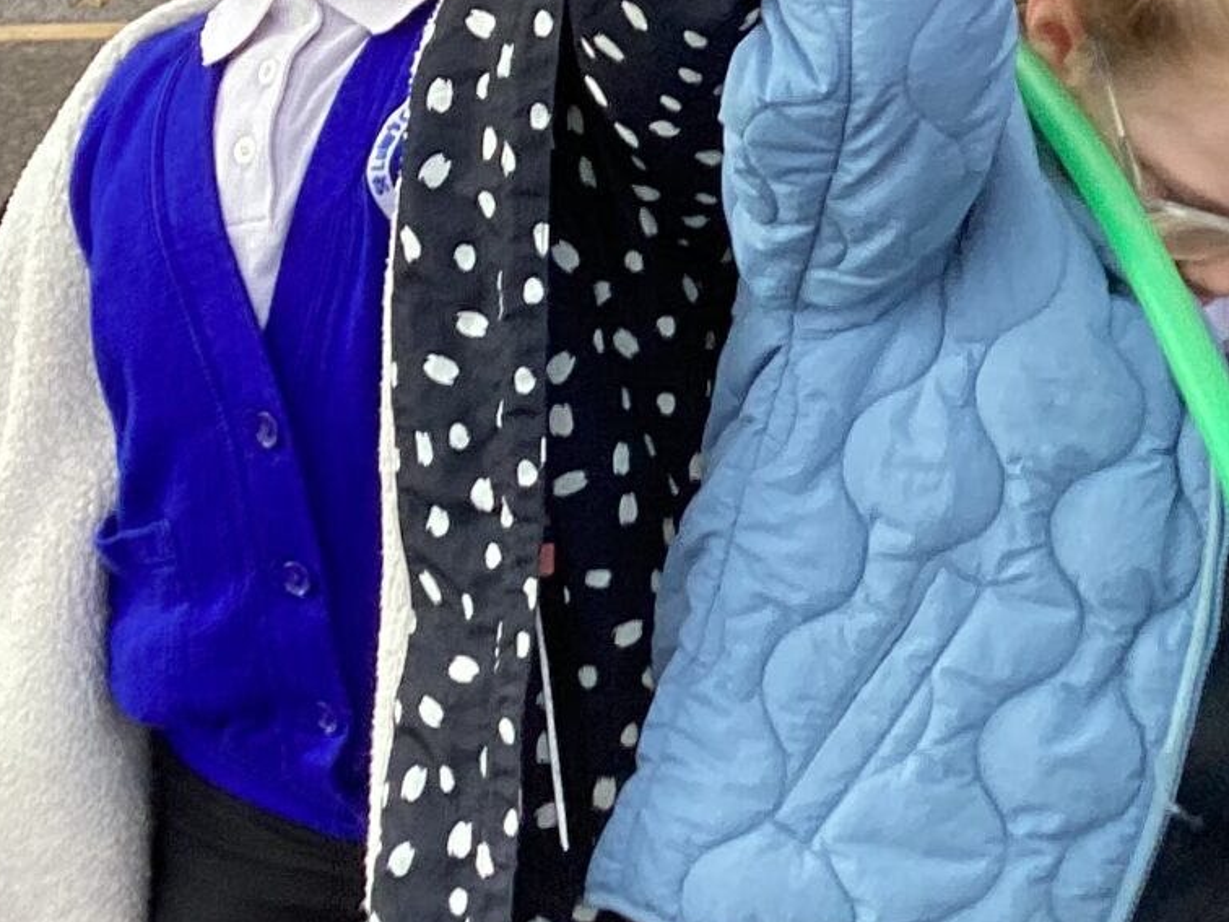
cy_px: 390
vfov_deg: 14.1
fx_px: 3728
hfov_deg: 17.6
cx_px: 1595
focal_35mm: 105
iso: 25
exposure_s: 1/117
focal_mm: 3.3
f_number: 2.4
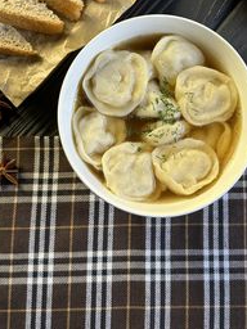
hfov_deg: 35.8
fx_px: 381
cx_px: 152
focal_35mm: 40
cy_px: 57
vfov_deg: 44.1
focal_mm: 6.86
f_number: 1.78
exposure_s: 1/100
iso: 80
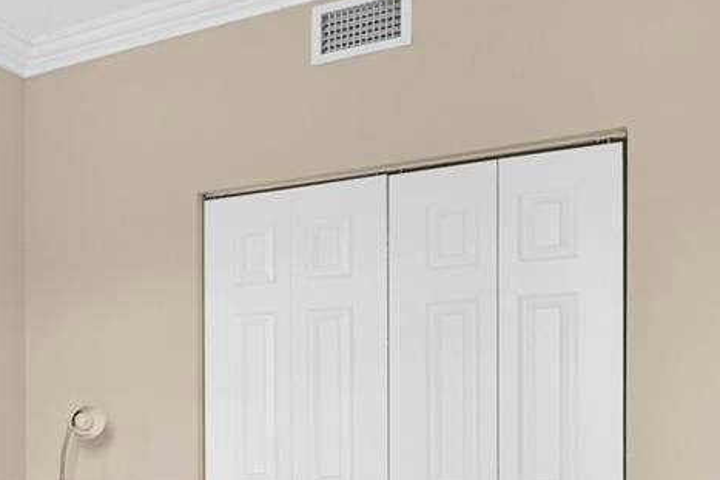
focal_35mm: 48
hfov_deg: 32.9
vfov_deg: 26.8
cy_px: 458
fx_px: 960
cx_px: -167
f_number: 4
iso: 100
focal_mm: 14
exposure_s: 1/60
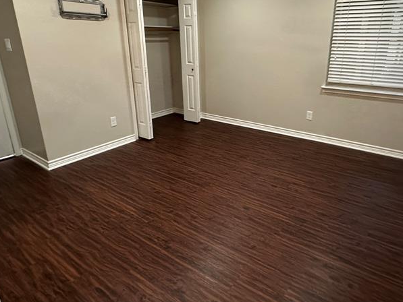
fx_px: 279
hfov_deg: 71.2
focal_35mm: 24
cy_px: 128
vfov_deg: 56.6
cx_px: 230
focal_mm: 2.22
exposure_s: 1/60
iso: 500
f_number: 2.2
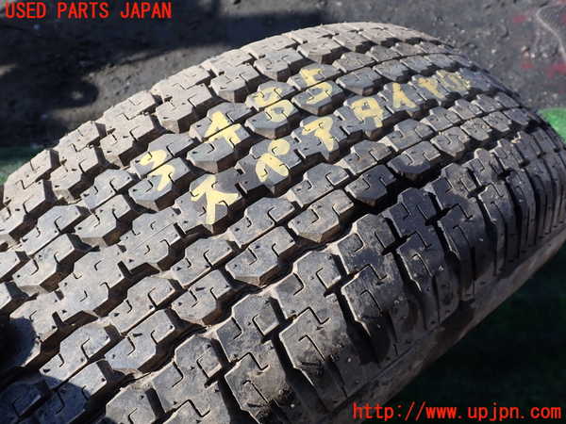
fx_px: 491
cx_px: 283
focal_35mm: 30
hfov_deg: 60.0
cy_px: 212
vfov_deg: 46.8
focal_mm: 5.4
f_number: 3.2
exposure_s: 1/500
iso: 100
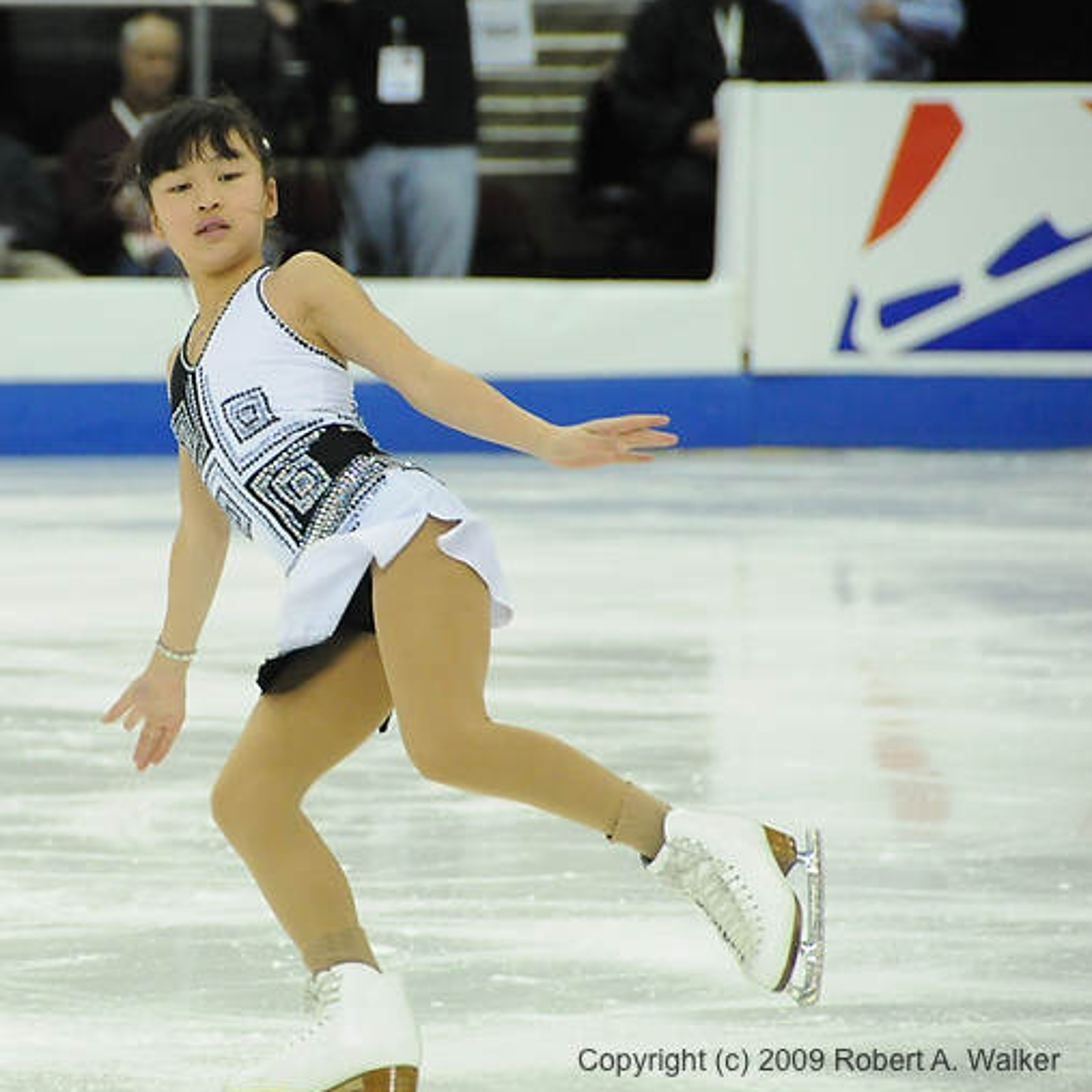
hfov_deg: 4.4
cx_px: 241
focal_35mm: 402
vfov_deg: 4.4
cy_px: 531
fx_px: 14348
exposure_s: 1/640
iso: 3200
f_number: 5.6
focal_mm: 200
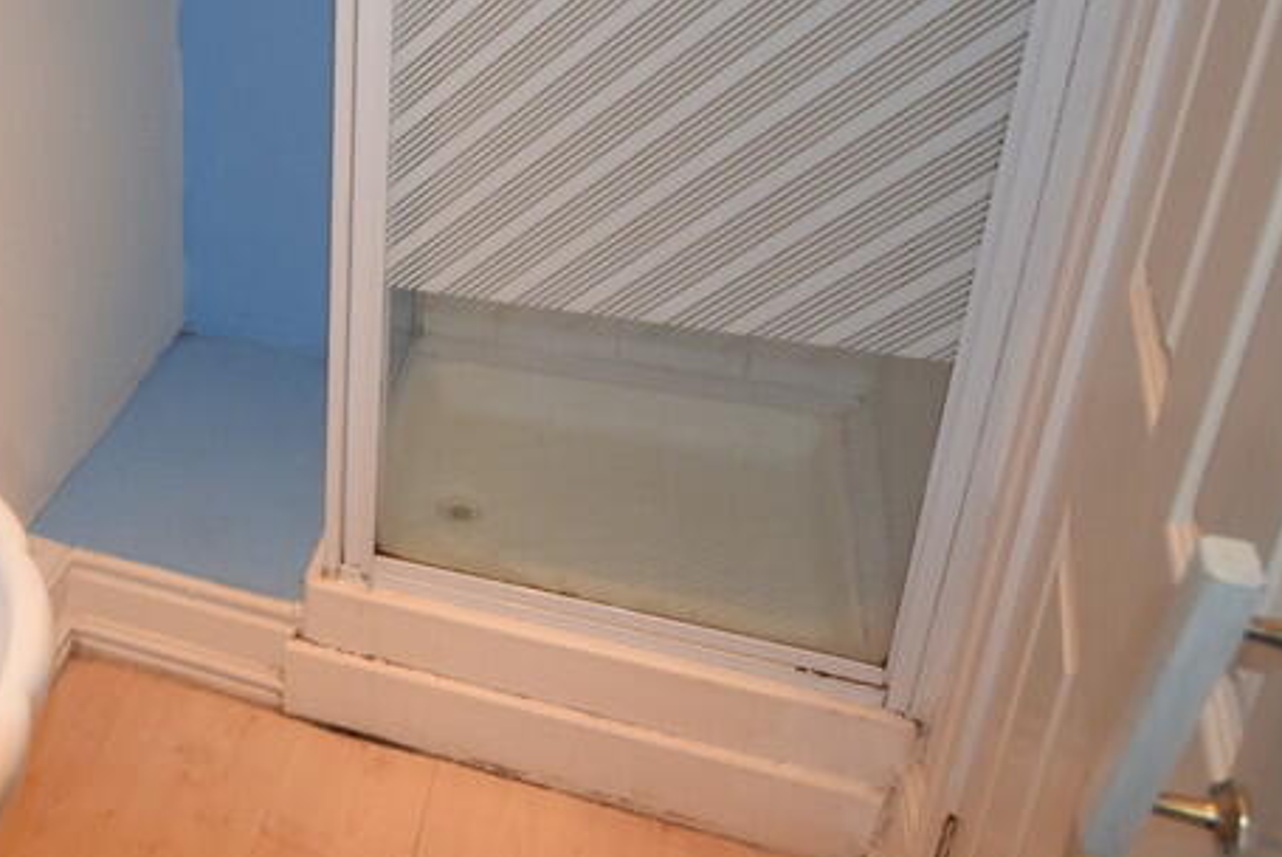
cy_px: 193
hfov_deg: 45.1
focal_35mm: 37
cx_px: 48
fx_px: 1323
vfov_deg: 34.9
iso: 1000
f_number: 4.2
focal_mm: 11
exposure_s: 1/60
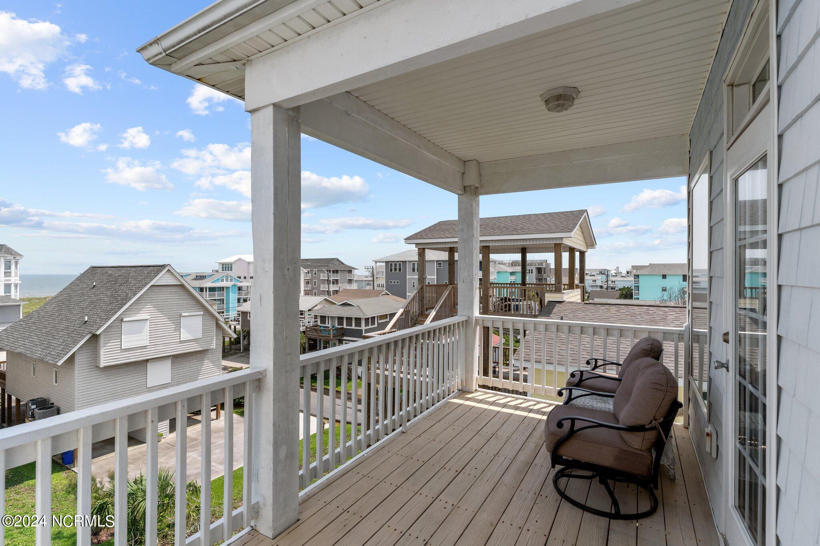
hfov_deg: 93.3
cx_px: 410
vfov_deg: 70.4
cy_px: 273
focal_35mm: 17
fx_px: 387
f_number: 6.3
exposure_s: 1/800
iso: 125
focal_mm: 17
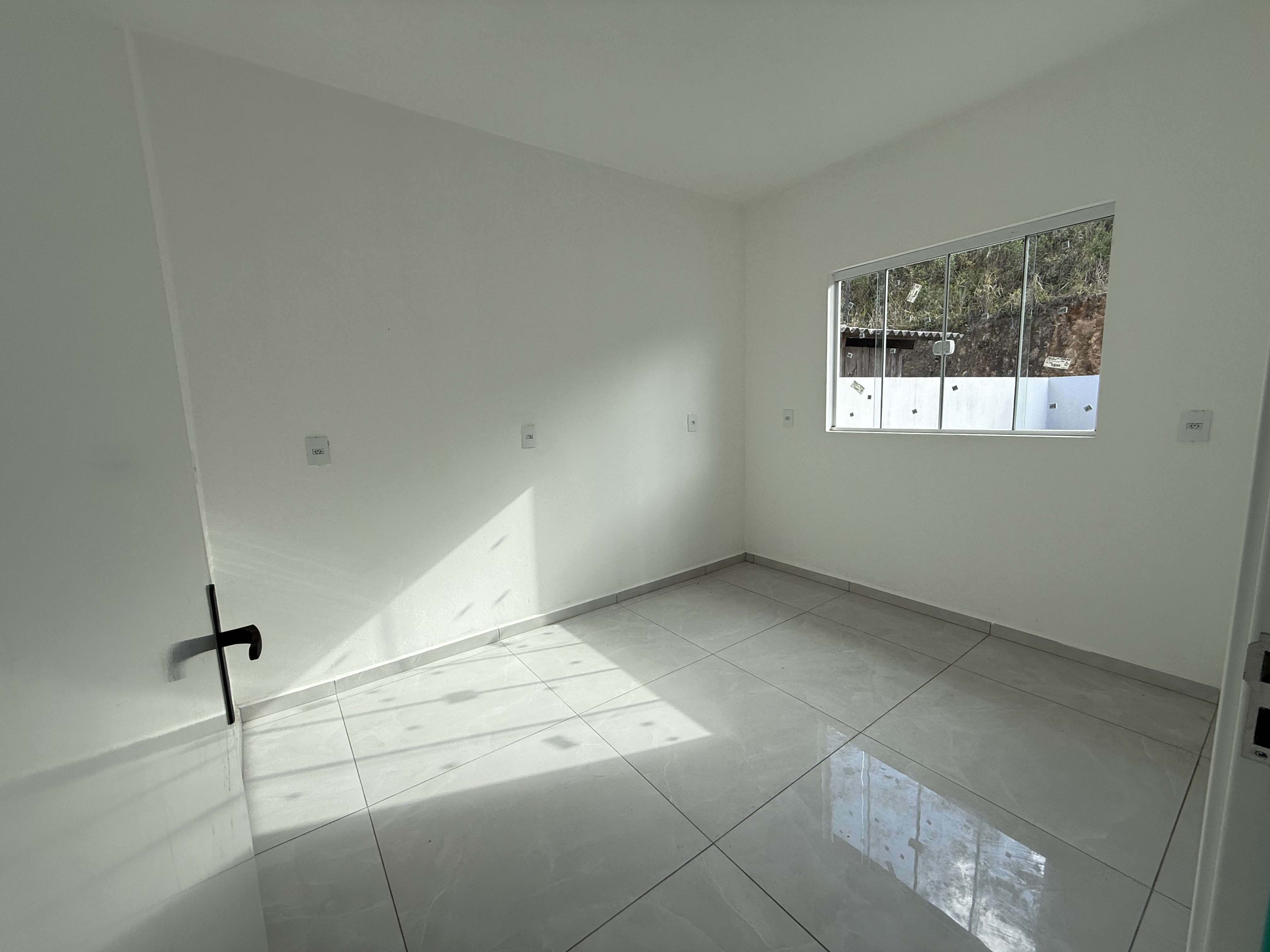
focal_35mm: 14
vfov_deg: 85.7
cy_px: 476
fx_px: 514
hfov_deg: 102.1
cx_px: 635
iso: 50
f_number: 2.2
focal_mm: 2.22
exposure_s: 1/486
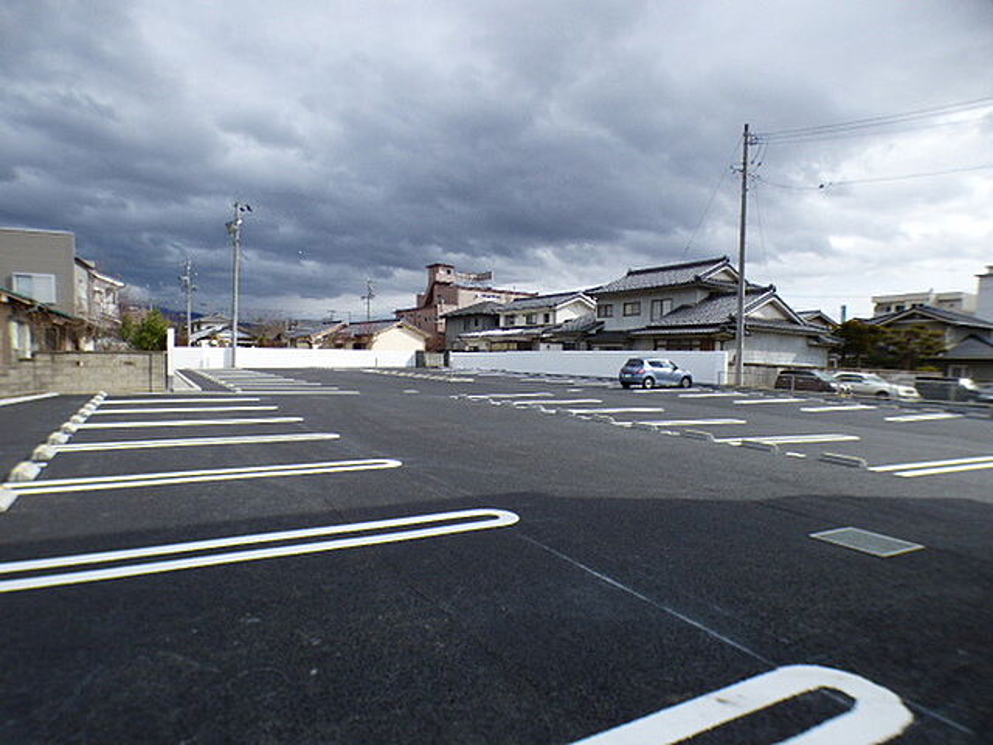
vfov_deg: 66.0
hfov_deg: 81.7
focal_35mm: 20
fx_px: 574
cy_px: 372
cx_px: 496
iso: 100
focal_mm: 3.58
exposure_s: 1/1600
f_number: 2.8
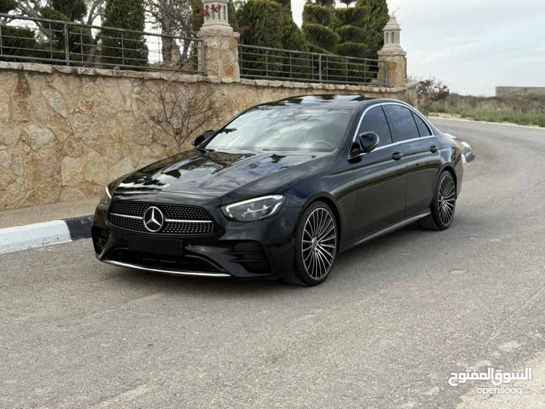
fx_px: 756
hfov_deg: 39.7
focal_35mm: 48
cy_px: 204
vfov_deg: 30.3
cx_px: 272
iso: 80
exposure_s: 1/675
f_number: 1.78
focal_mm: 6.76
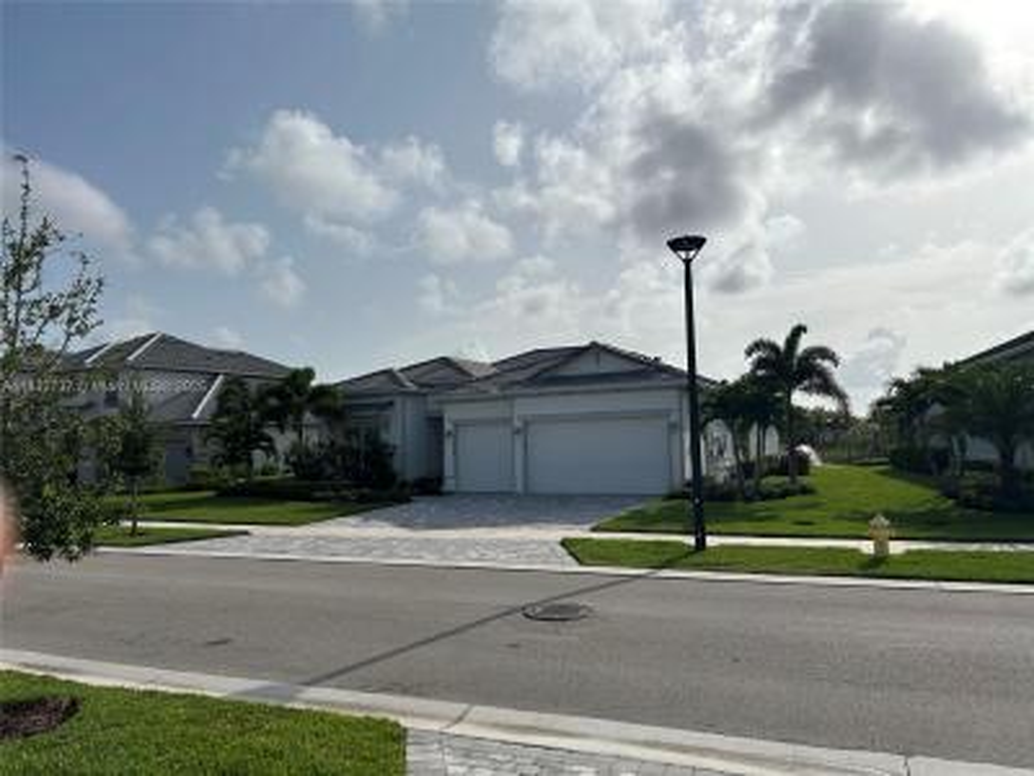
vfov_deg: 53.1
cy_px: 388
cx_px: 517
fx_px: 777
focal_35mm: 26
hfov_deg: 67.3
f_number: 1.5
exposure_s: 1/14286
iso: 50
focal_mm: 5.7
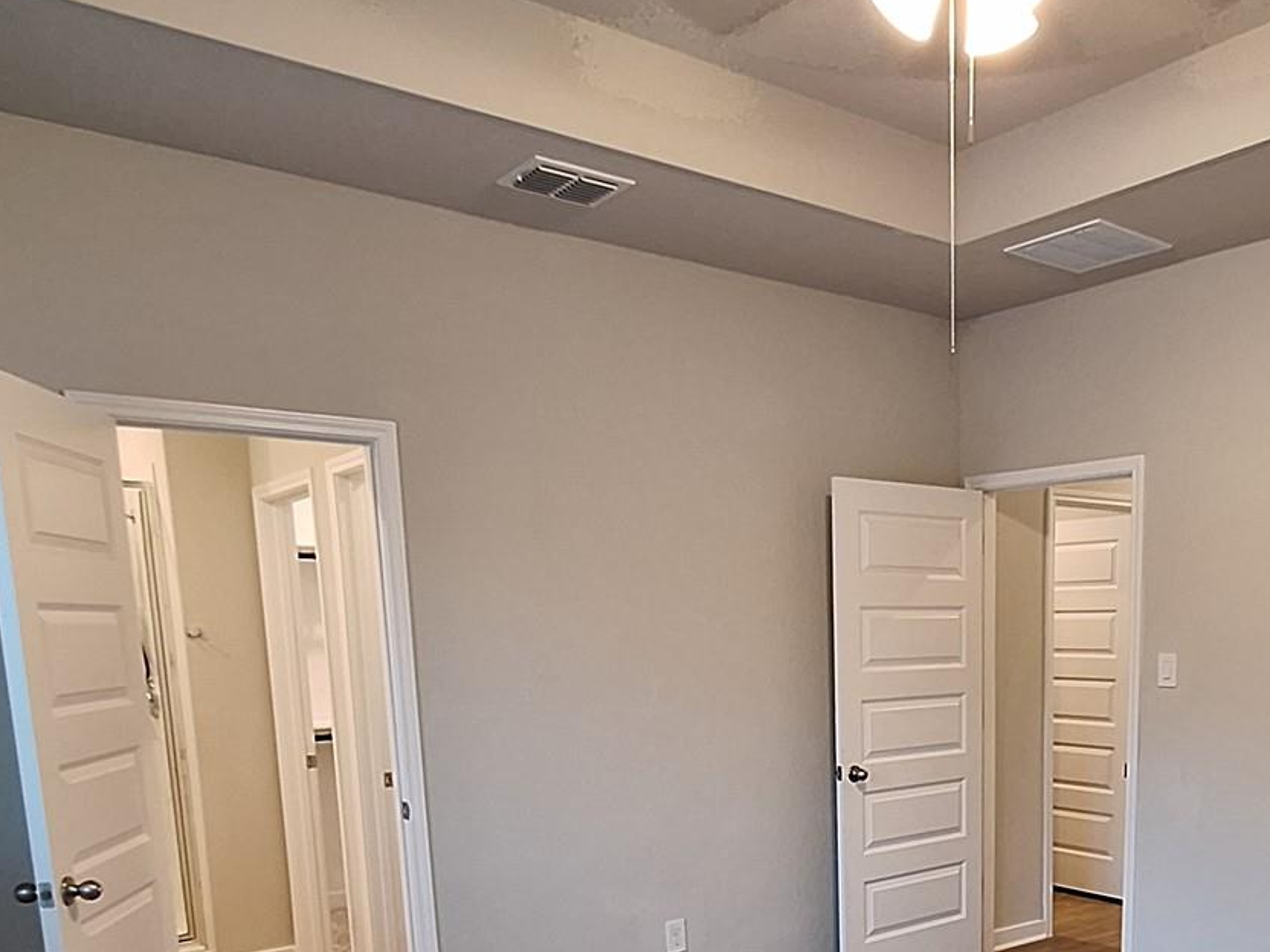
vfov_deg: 41.2
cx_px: 923
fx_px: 1174
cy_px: 833
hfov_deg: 54.6
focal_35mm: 32
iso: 160
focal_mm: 1.74
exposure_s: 1/24
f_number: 2.2
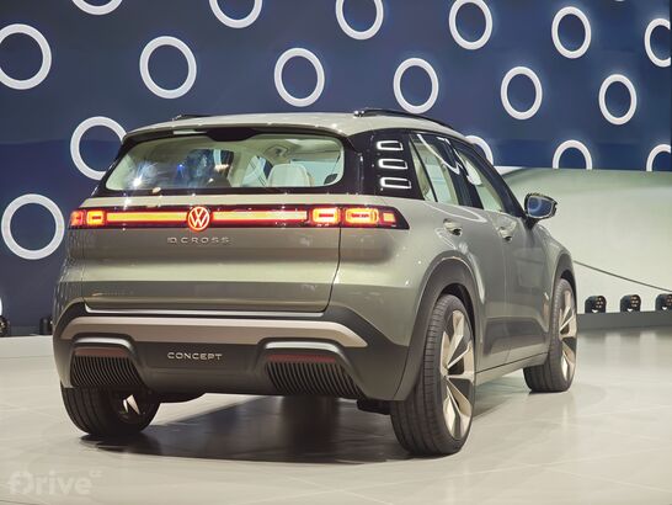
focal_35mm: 70
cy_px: 252
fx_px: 1360
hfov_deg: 27.8
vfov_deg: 21.0
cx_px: 336
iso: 320
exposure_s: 1/100
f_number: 1.8
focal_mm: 11.5
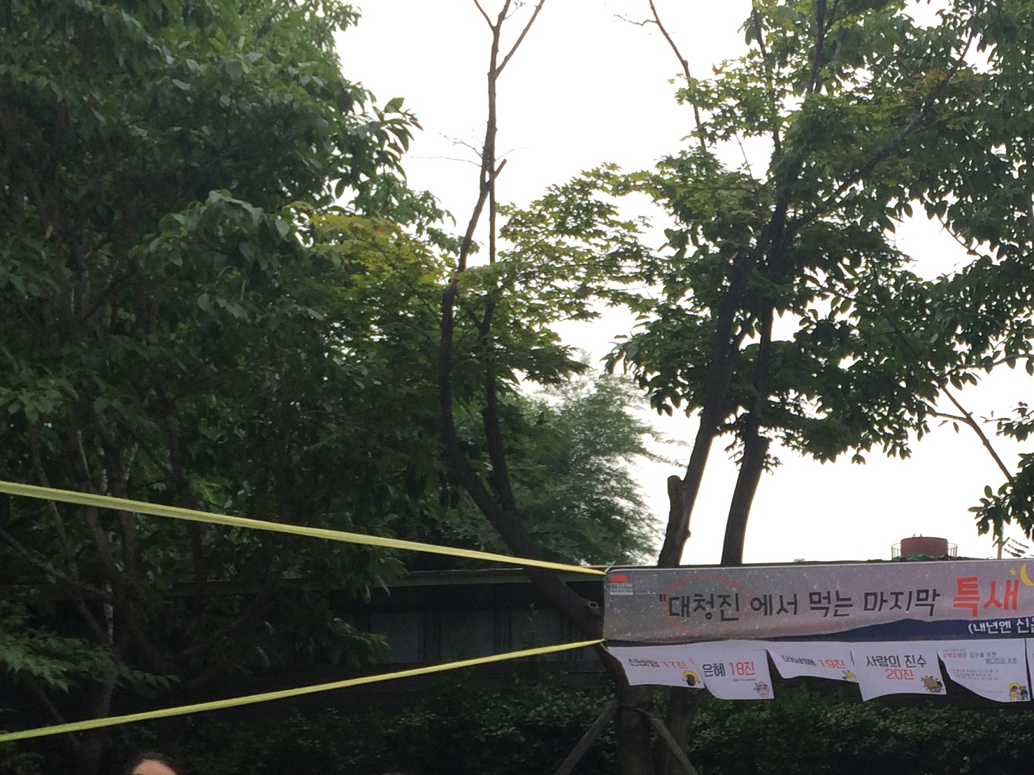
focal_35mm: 64
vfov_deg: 22.3
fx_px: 1912
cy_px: 721
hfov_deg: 29.2
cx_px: 896
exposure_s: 1/120
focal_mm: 4.15
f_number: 2.2
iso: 40
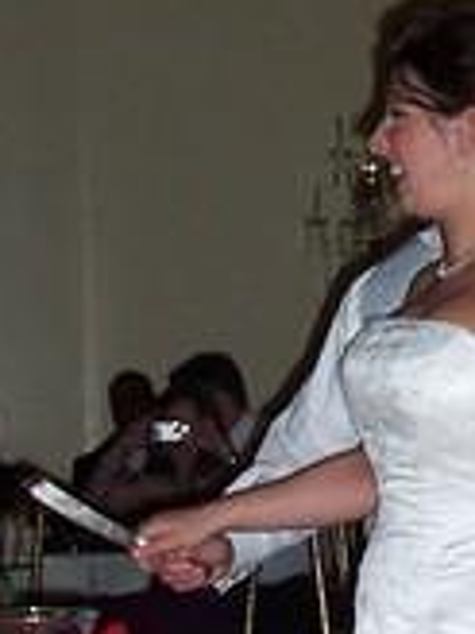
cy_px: 421
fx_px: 2635
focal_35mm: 144
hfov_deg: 10.3
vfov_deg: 13.7
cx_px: 355
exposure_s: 1/60
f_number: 2.8
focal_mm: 5.6
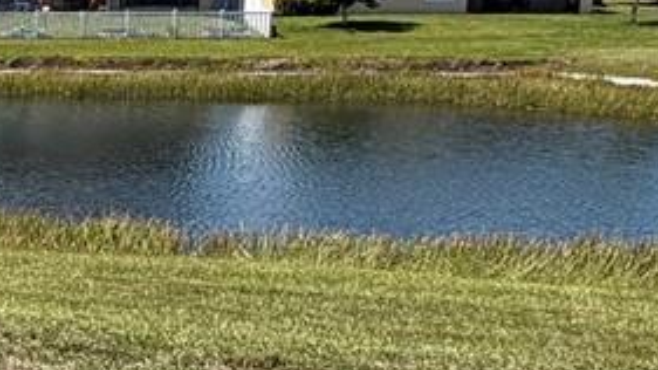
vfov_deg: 13.9
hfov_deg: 19.6
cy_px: 199
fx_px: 1518
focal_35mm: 87
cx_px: -447
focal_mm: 2.22
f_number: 2.2
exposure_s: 1/914
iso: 20
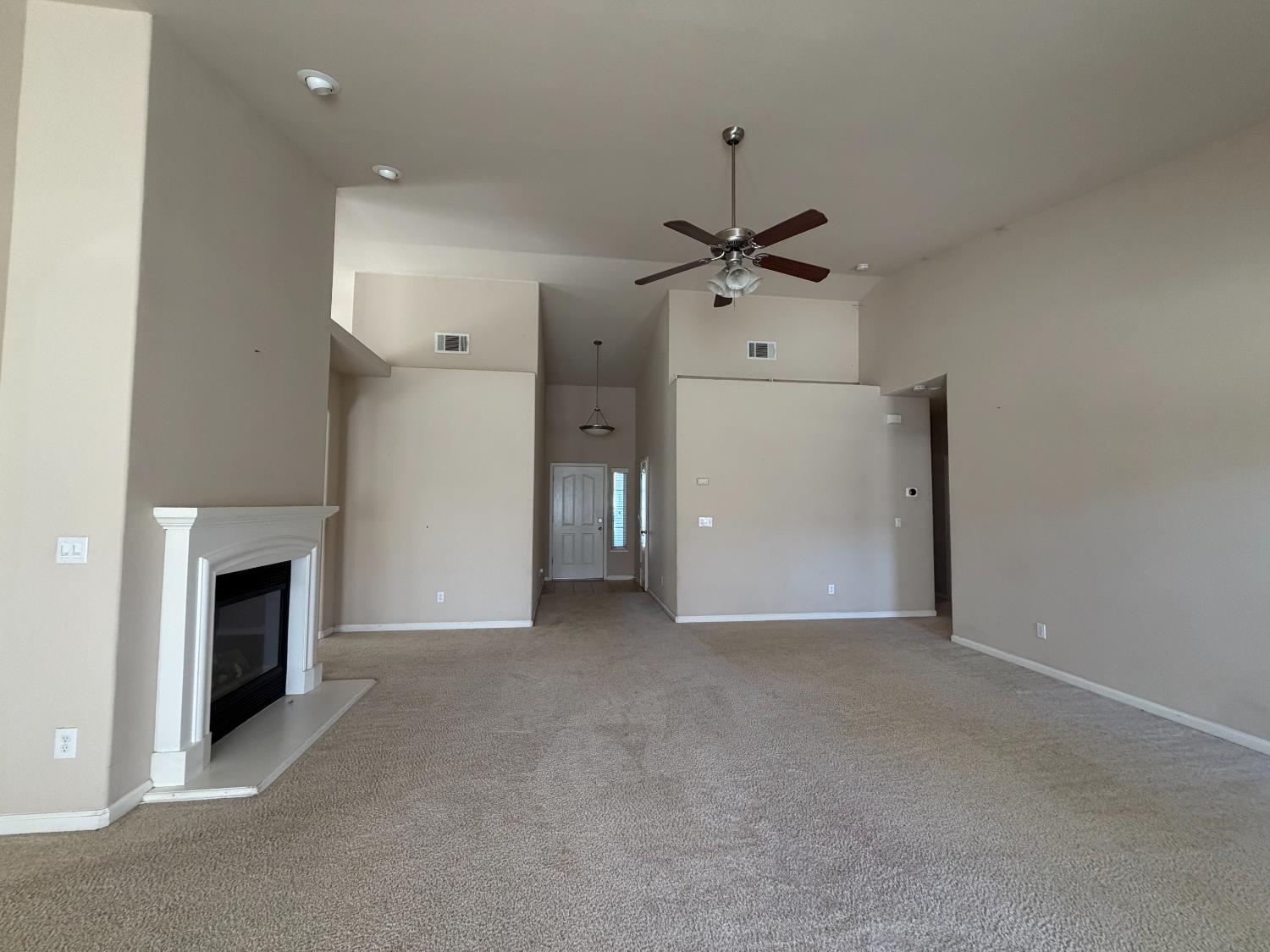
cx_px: 635
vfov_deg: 85.7
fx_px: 514
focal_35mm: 14
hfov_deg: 102.1
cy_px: 476
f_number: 2.2
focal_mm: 2.22
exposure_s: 1/103
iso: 320
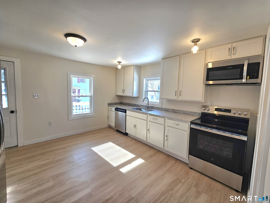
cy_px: 102
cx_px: 135
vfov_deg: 89.9
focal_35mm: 13
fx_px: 101
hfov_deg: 106.2
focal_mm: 2.2
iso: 50
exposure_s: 1/123
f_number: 2.2
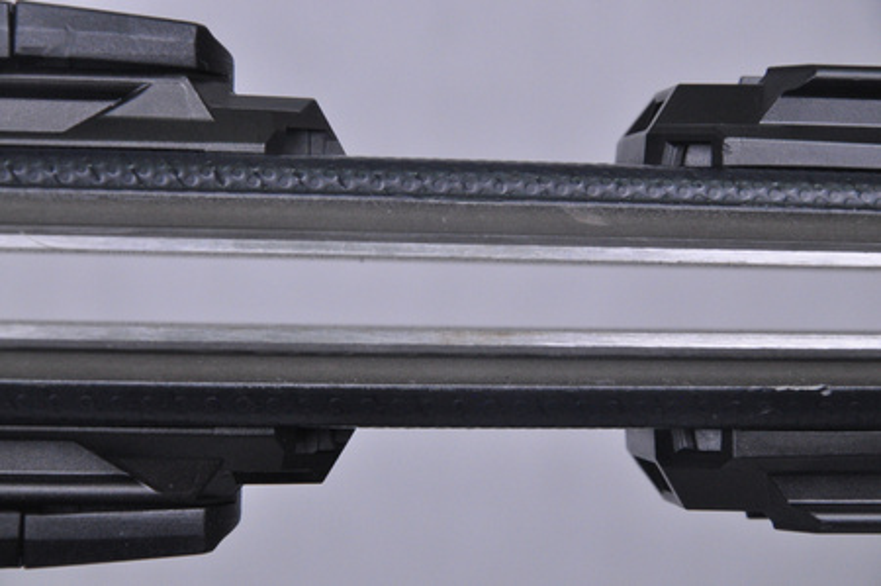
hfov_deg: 13.1
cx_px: 440
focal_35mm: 158
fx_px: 3850
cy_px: 293
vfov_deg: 8.7
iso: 3200
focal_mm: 105
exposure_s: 1/125
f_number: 9.5
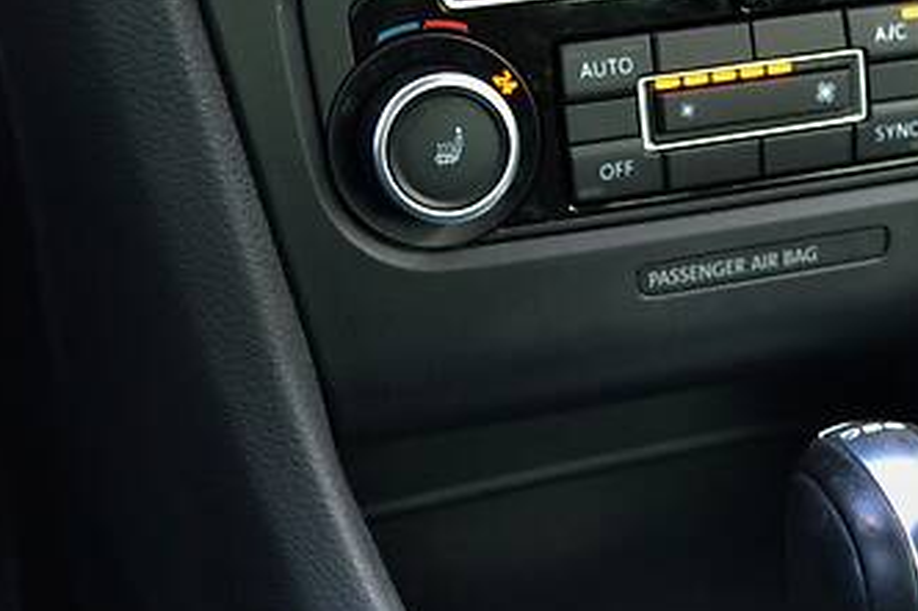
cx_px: 954
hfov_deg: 20.9
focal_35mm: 94
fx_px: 2396
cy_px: 455
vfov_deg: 14.5
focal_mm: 26
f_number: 4.2
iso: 1800
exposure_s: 1/60
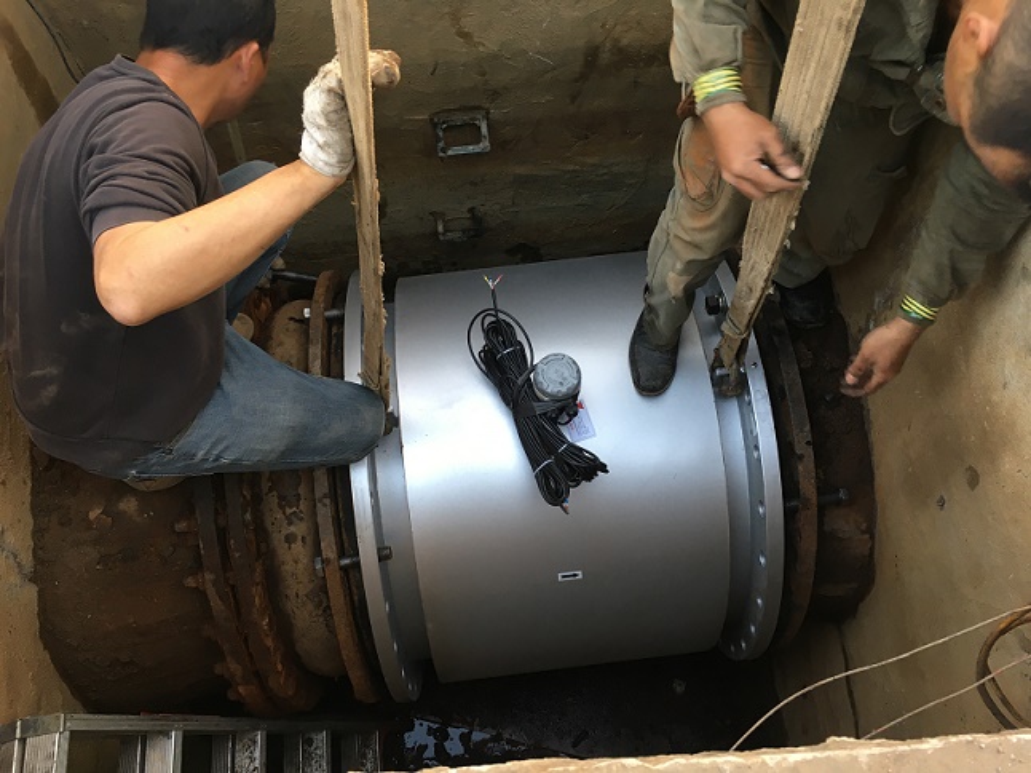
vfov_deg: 48.2
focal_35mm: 29
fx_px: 863
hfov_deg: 61.7
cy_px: 386
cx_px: 516
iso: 64
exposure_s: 1/33
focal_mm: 4.15
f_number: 2.2
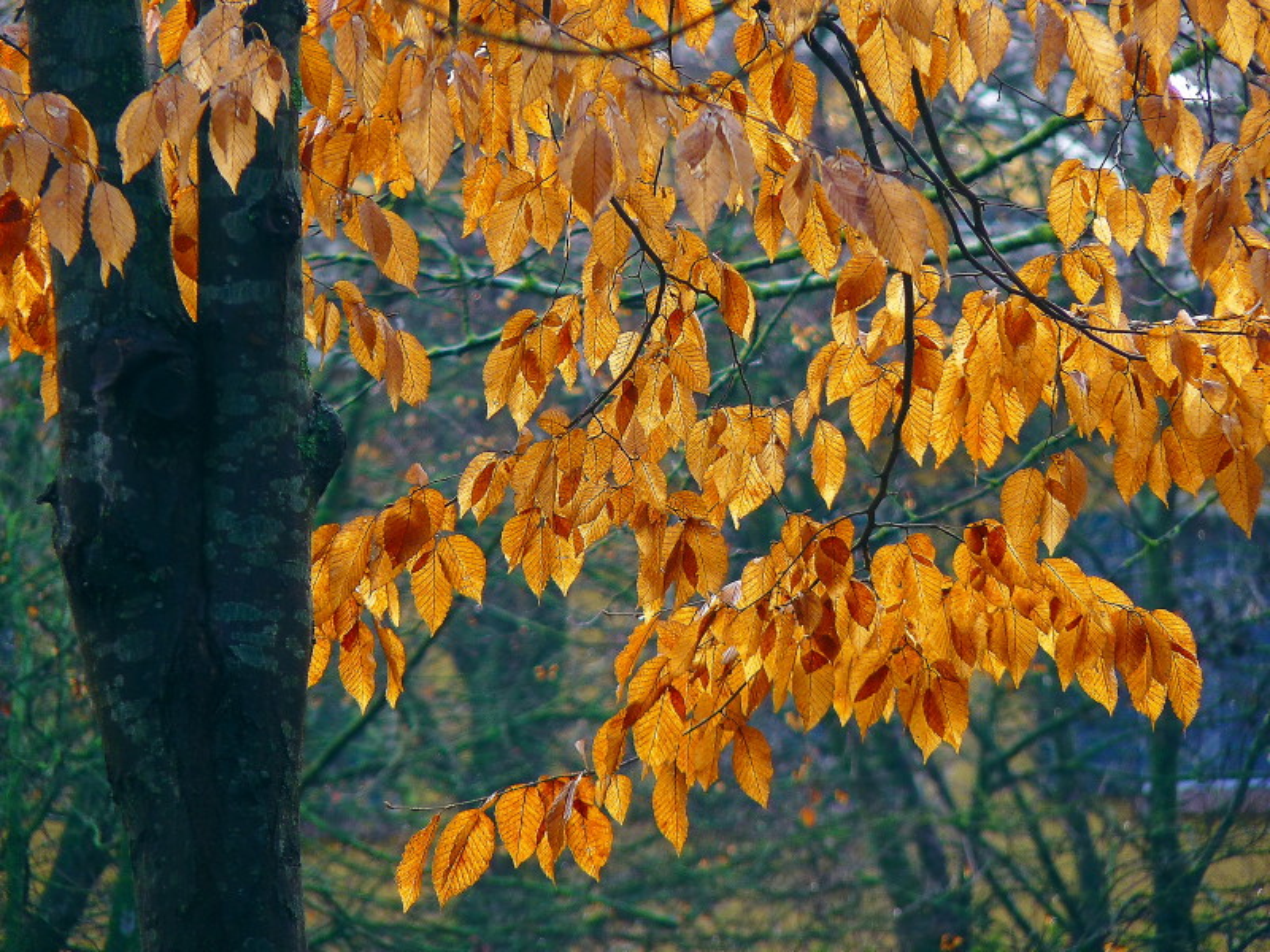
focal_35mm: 375
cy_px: 476
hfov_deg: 5.3
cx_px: 635
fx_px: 13758
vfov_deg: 4.0
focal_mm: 66.7
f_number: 4
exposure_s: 1/80
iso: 100
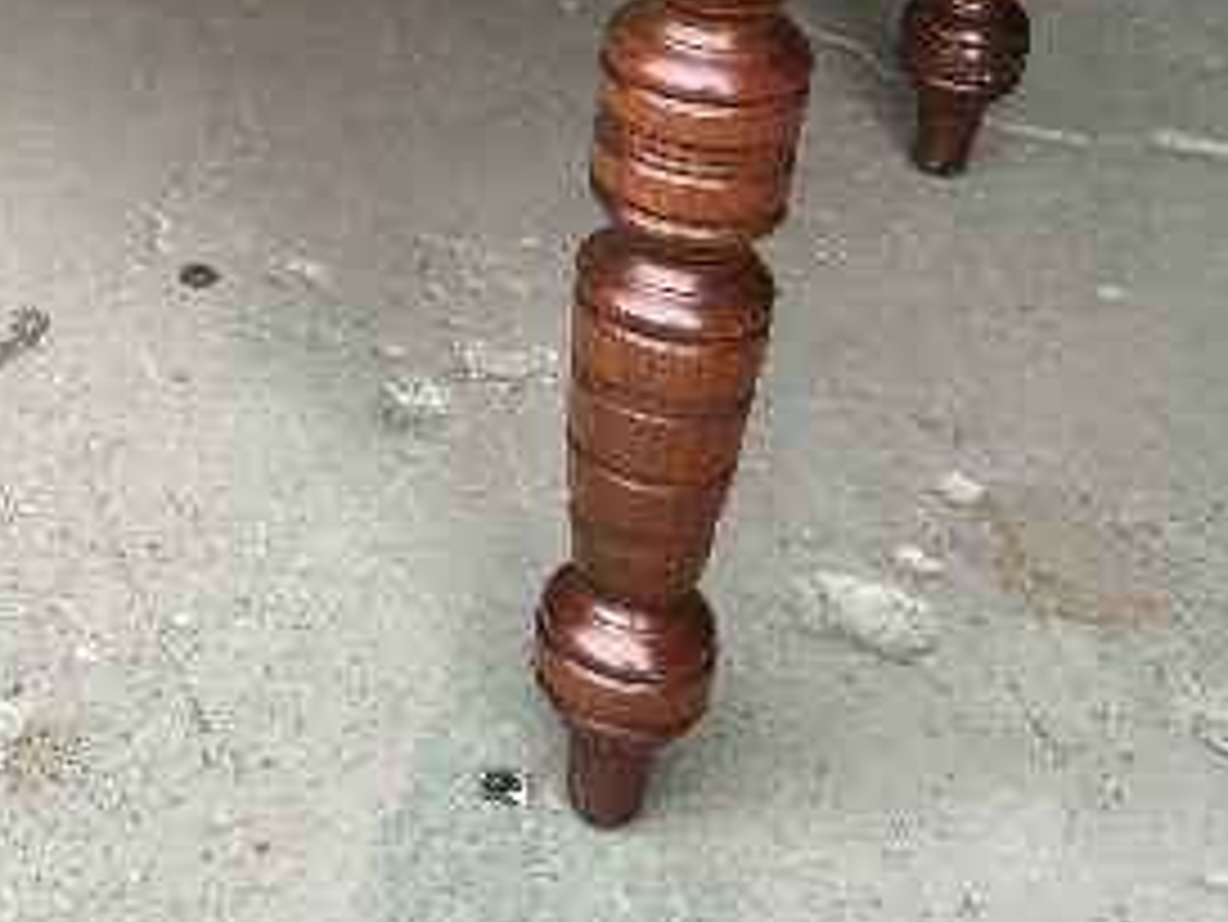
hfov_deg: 26.7
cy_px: -126
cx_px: -54
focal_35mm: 68
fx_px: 2413
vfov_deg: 20.5
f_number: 2.2
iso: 32
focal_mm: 4.15
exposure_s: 1/50
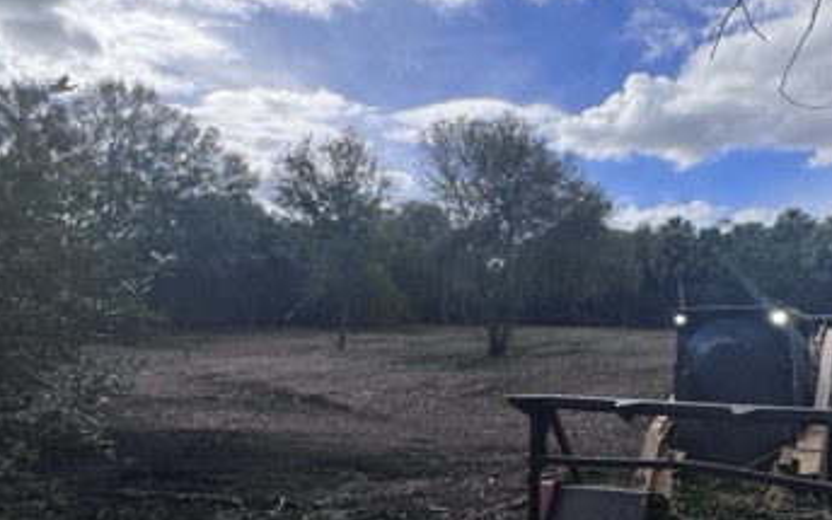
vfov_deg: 51.1
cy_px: 261
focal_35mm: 24
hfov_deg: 72.7
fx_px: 544
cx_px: 551
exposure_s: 1/1754
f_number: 1.8
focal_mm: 1.57
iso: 32
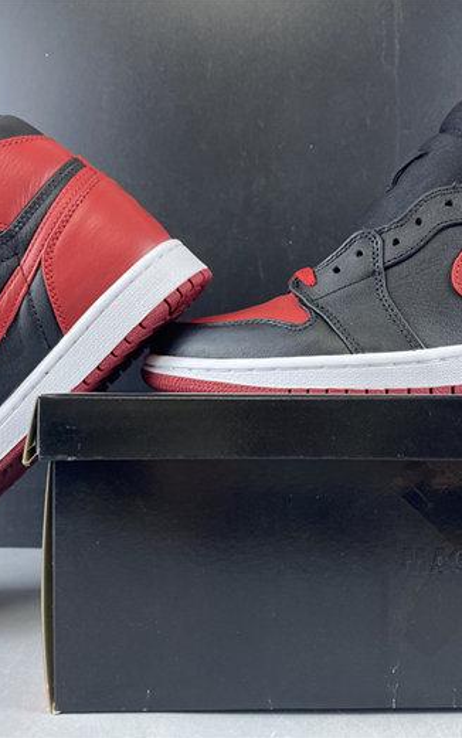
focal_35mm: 37
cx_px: 234
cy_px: 368
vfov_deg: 52.7
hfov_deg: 34.5
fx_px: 745
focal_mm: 4.25
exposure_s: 1/50
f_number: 1.8
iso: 100
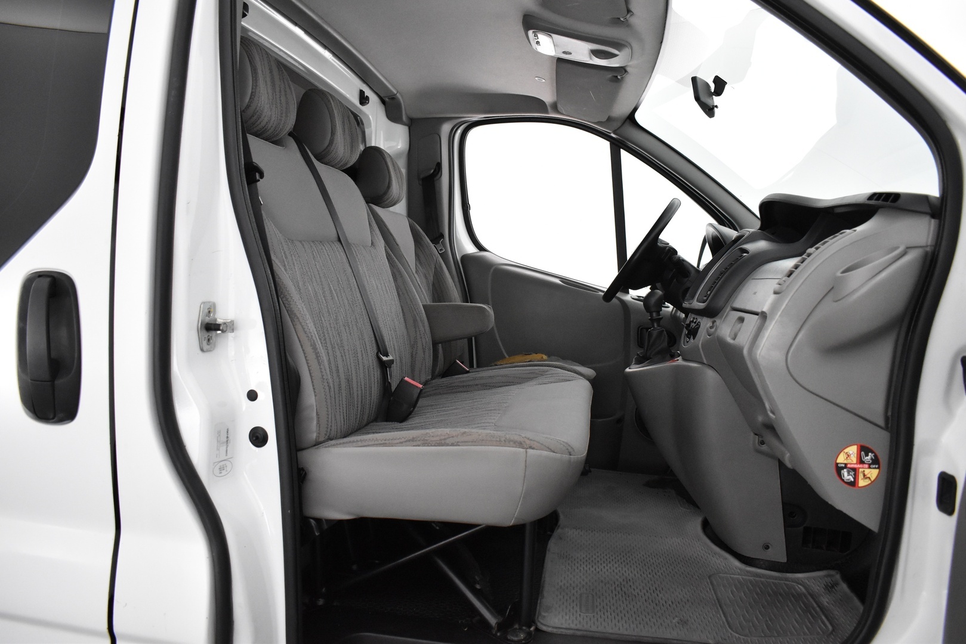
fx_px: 725
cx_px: 483
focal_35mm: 27
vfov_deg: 47.9
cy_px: 322
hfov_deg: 67.4
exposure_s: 1/80
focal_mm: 18
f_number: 4
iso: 3200
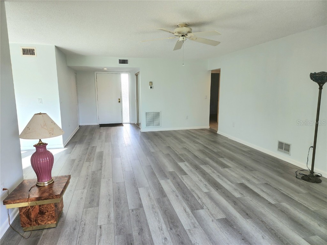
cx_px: 164
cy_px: 122
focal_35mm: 23
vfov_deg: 58.9
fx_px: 217
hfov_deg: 73.9
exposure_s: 1/182
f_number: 1.8
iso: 64
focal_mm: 6.4
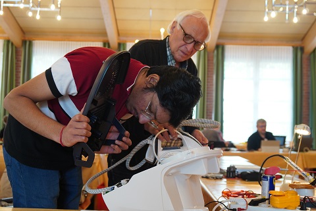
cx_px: 158
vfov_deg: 27.3
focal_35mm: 50
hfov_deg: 40.0
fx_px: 434
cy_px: 106
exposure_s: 1/50
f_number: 4
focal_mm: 33
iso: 800
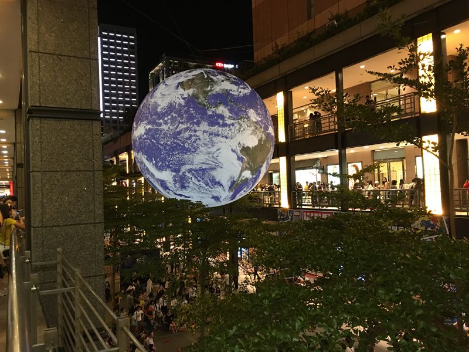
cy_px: 176
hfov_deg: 61.7
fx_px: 393
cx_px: 234
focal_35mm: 29
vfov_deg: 48.2
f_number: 2.2
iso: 80
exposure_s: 1/8
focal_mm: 4.15
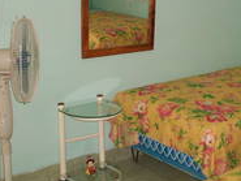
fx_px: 460
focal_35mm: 66
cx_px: 185
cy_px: 17
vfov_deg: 21.8
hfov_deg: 28.9
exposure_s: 1/60
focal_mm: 5.7
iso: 120
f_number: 2.8
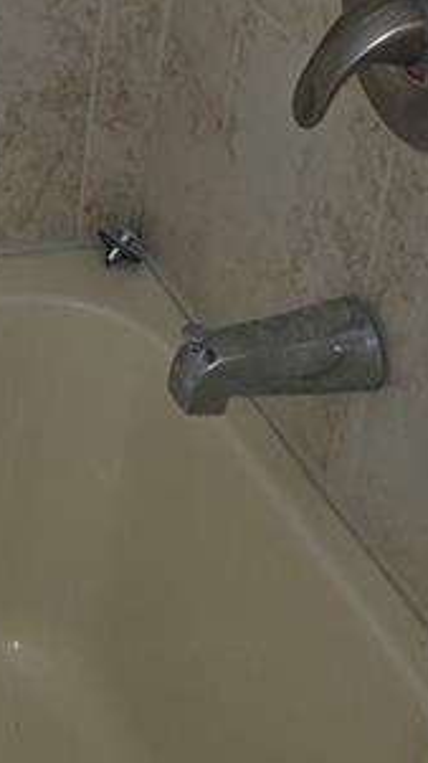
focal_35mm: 100
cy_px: -332
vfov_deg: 19.1
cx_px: -600
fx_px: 2020
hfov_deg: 10.4
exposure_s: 1/60
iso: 80
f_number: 1.7
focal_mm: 6.3
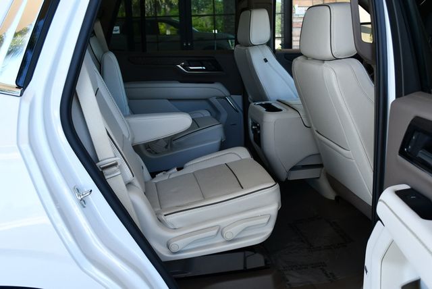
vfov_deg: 36.9
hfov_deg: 53.1
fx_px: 432
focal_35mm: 36
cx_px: 216
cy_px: 144
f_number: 4.5
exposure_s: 1/250
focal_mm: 18
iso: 400
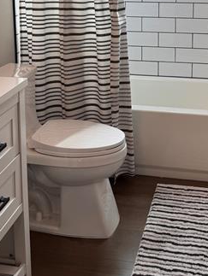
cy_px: 28
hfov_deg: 25.6
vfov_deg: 32.1
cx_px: 132
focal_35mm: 57
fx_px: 456
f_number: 1.78
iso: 64
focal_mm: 6.76
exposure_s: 1/194
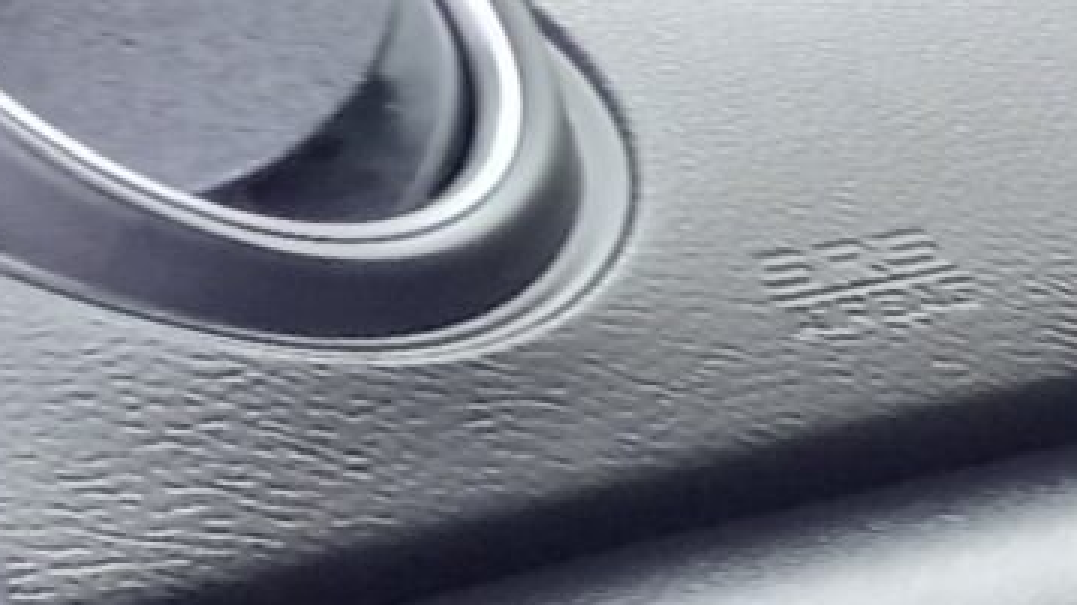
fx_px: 5566
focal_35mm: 195
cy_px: 999
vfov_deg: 6.1
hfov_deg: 9.1
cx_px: 3135
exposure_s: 1/30
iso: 160
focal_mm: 4.6
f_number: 2
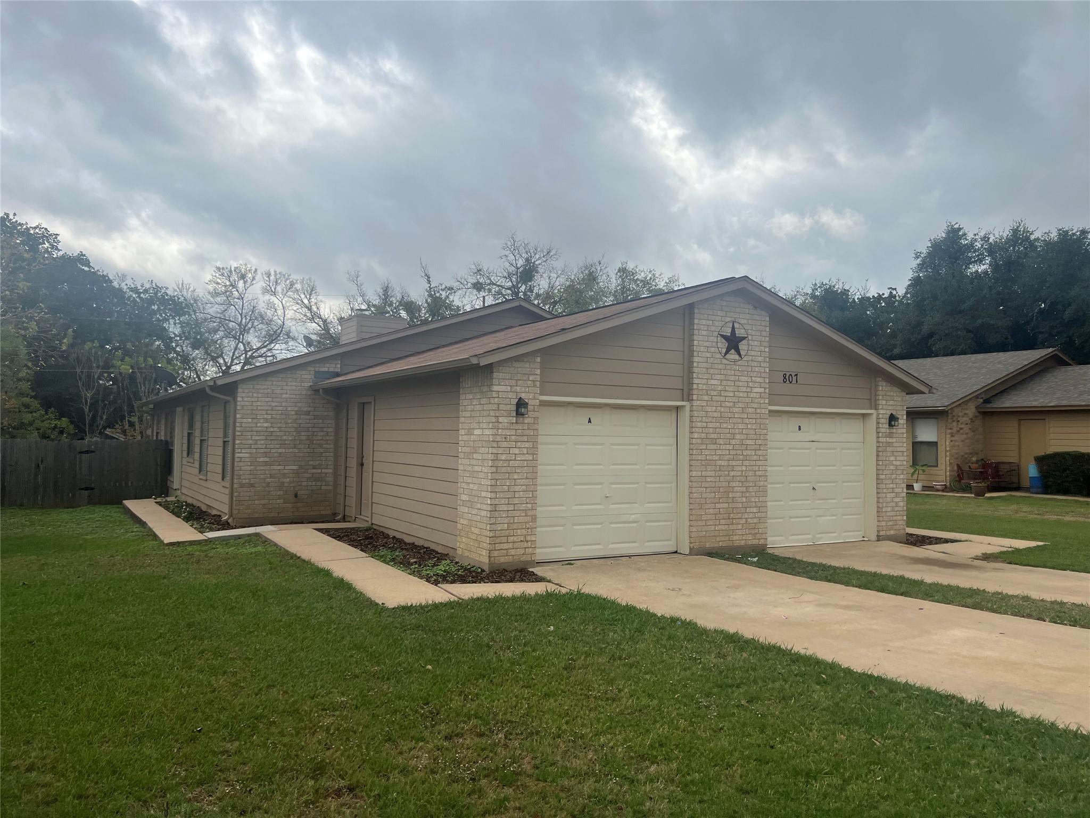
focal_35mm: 26
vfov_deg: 53.1
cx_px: 545
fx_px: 819
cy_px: 409
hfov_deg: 67.3
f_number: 1.5
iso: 50
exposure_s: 1/2994
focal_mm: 5.7
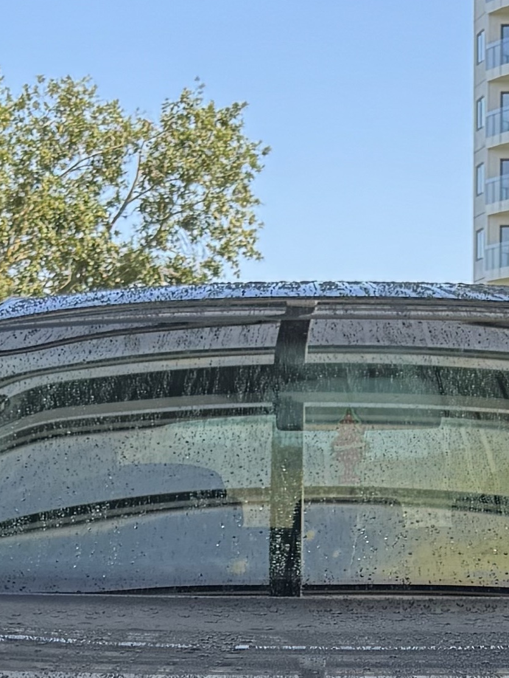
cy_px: 1135
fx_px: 2412
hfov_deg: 12.0
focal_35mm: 123
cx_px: 404
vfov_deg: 14.5
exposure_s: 1/730
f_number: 1.78
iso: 80
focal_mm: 6.76
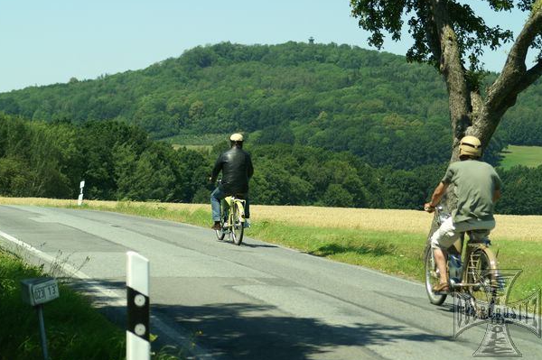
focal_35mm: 112
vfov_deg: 12.2
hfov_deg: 18.3
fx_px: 1685
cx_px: 261
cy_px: 173
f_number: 4
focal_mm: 70
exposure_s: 1/1499
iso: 200
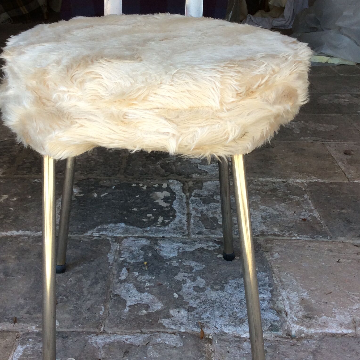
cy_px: 145
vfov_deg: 35.2
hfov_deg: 35.3
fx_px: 565
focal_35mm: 48
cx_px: 164
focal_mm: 3.3
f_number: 2.4
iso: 32
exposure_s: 1/108
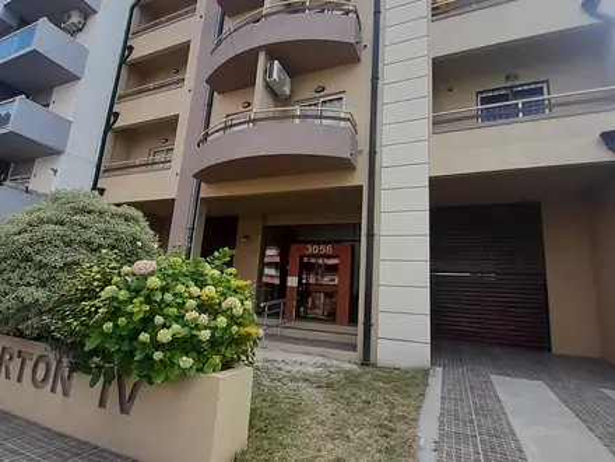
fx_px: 231
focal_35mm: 13
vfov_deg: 89.9
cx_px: 308
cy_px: 231
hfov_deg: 106.2
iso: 40
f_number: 2.2
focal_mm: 1.13
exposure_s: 1/240
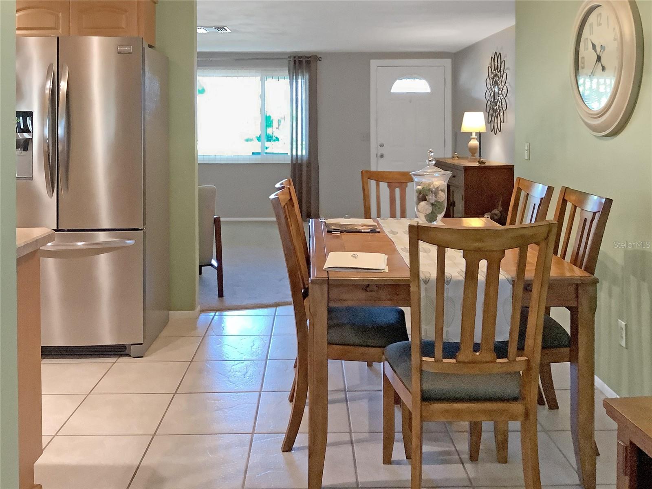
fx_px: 584
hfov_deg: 58.4
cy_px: 244
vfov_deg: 45.4
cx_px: 326
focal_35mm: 31
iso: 320
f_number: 2.4
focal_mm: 3.3
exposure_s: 1/60
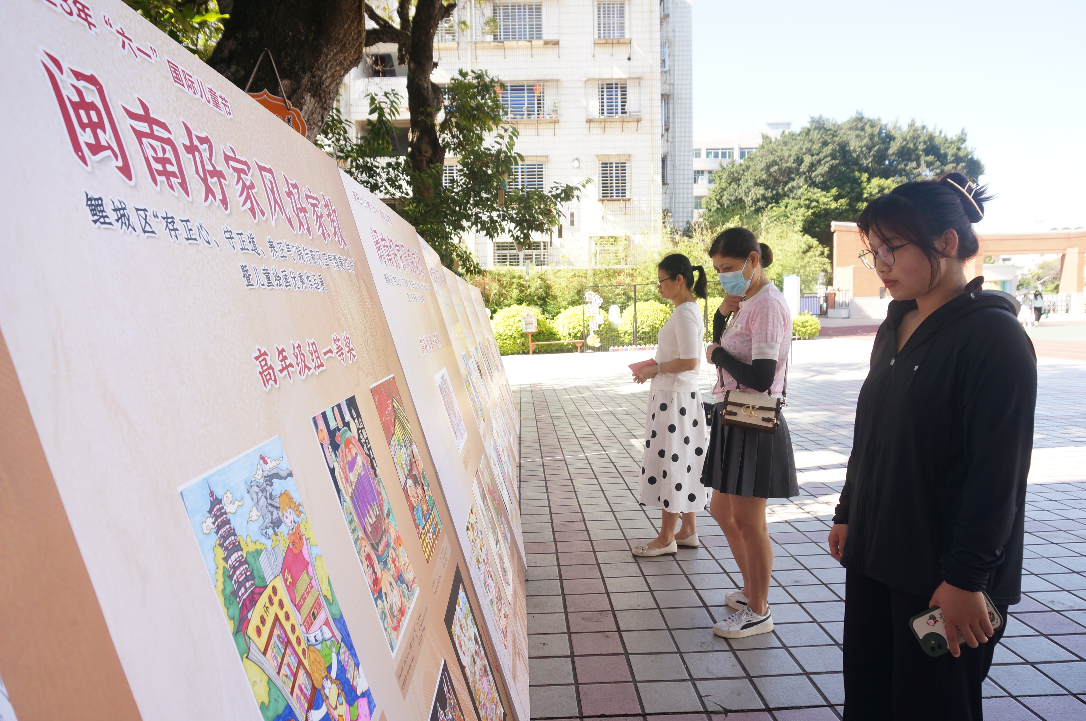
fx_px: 723
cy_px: 360
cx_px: 543
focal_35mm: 24
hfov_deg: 73.8
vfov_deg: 53.0
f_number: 5.6
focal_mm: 16
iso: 100
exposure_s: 1/80
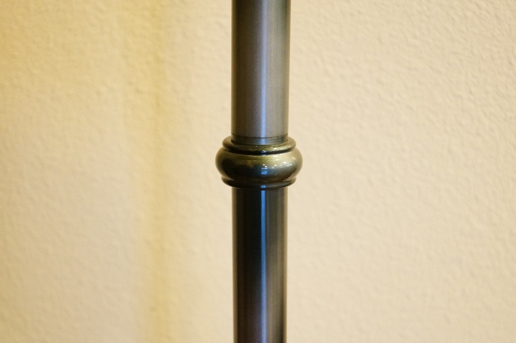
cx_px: 258
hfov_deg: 33.4
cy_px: 172
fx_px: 859
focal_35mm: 60
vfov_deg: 22.5
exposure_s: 1/10
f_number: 5.6
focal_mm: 40
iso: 3200
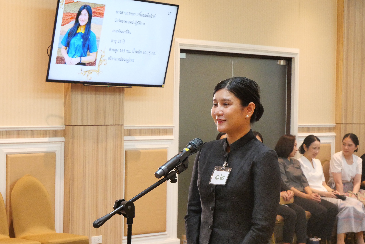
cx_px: 182
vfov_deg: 15.7
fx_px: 883
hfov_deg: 23.4
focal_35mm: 87
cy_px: 122
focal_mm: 42
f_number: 5.6
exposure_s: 1/40
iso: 3200
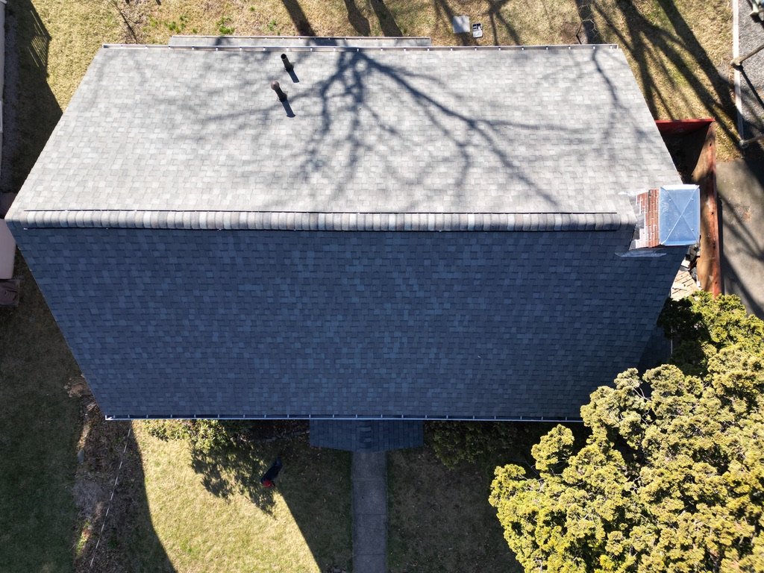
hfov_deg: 71.6
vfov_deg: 56.8
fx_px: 530
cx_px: 382
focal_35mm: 24
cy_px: 286
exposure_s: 1/640
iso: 100
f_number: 1.7
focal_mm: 6.72
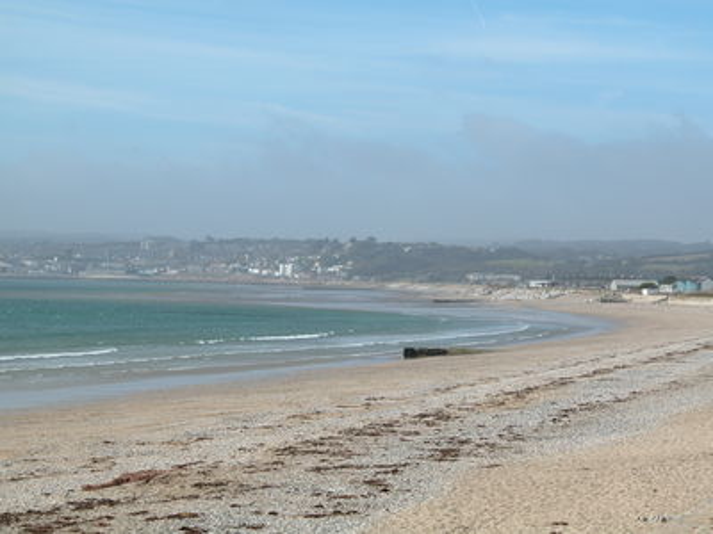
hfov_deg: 17.0
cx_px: 356
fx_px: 2389
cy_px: 267
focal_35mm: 116
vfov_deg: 12.8
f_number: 5.9
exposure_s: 1/472
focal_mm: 29.5
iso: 100
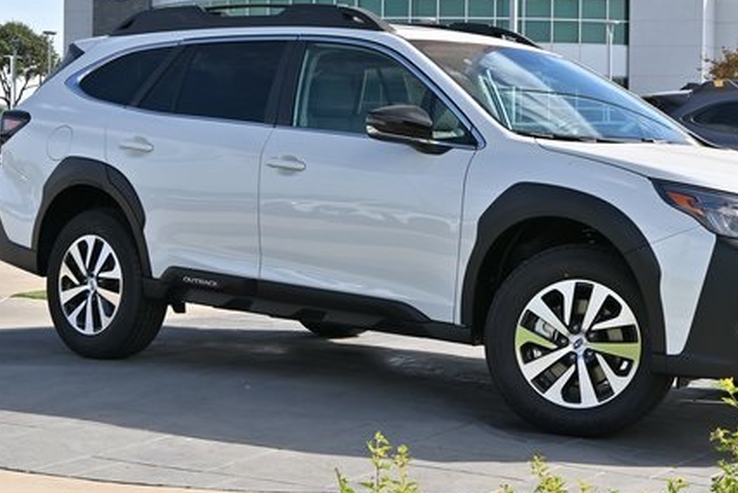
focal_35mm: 75
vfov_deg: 18.1
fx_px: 1546
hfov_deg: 26.7
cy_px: 165
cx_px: 472
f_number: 5
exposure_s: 1/800
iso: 140
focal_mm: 33.5
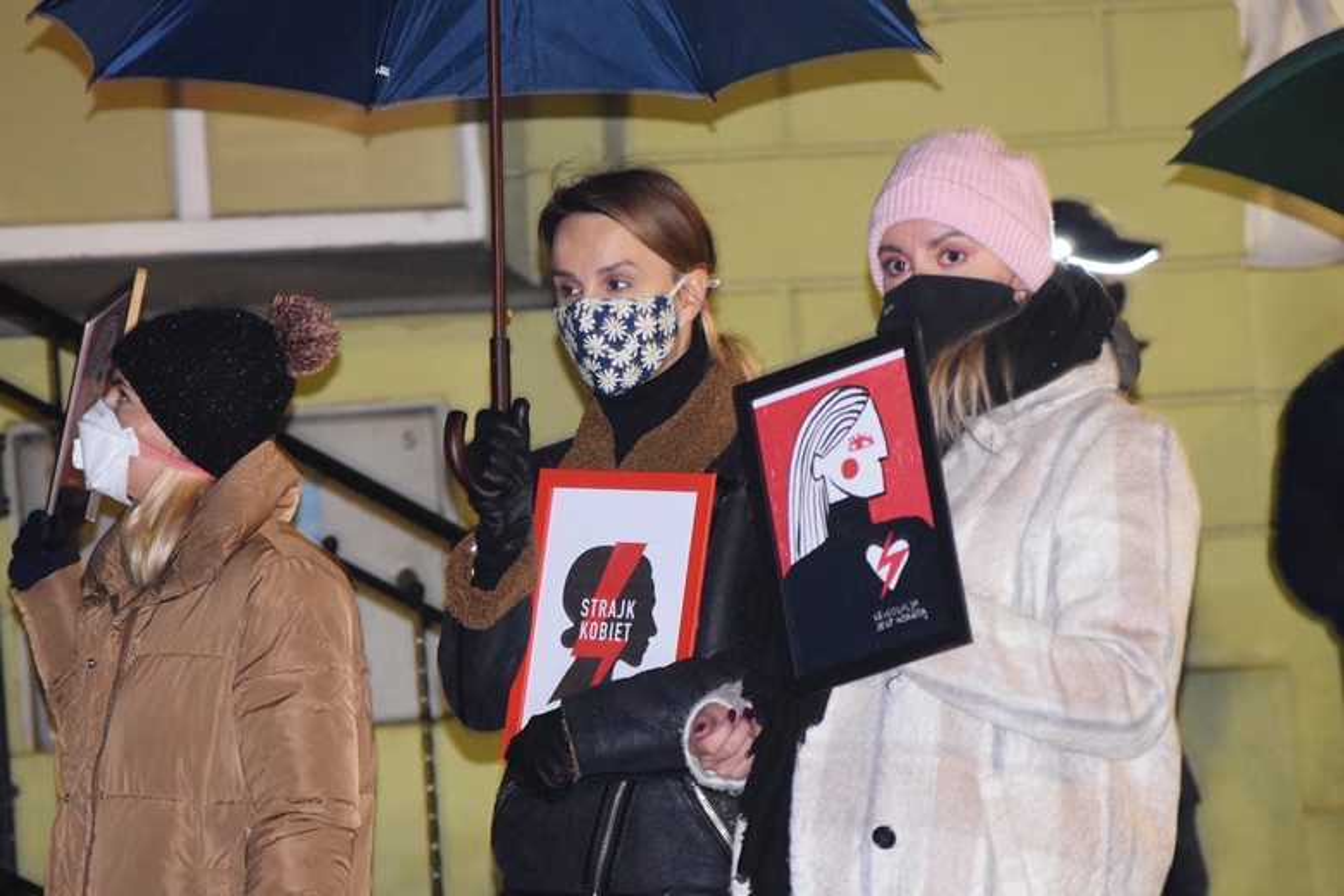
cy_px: 448
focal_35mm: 210
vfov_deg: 6.5
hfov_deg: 9.8
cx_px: 672
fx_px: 7839
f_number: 5
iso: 3200
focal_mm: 140
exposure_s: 1/60
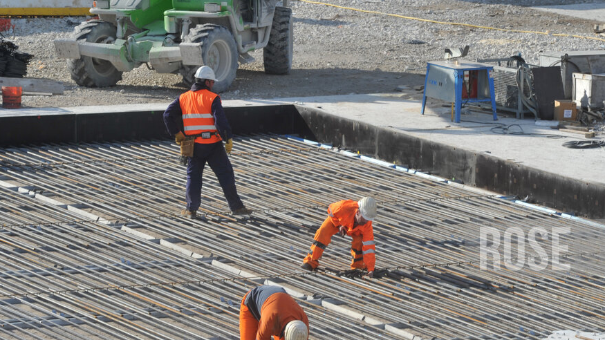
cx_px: 312
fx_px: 3529
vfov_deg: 5.5
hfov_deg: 9.8
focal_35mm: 220
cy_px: 206
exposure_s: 1/160
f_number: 14
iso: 200
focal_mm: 170
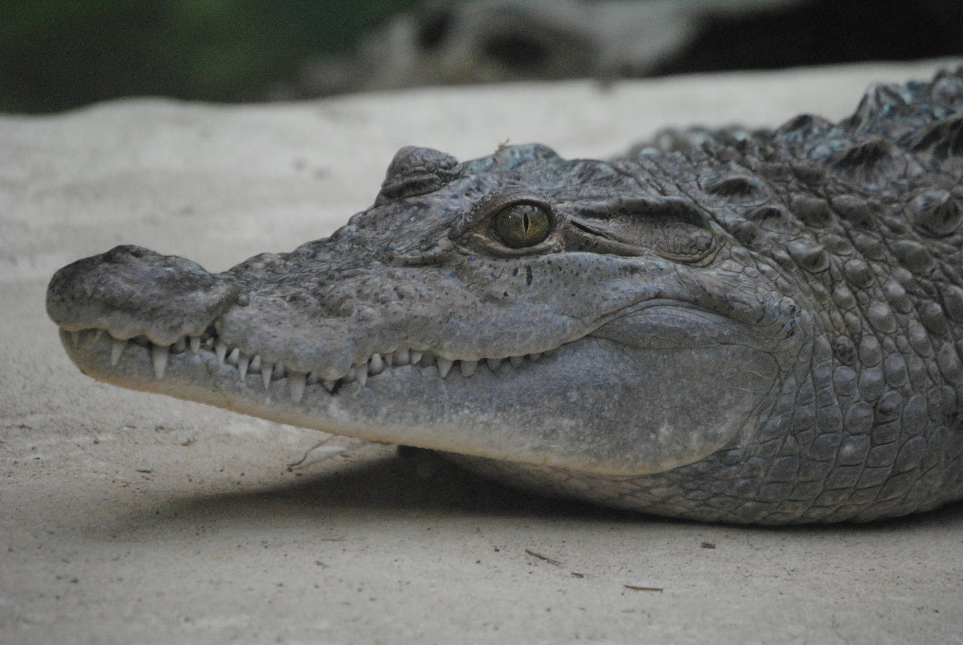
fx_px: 8034
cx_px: 482
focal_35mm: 300
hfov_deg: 6.9
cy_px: 322
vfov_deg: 4.6
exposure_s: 1/400
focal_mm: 200
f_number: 5.6
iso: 1600
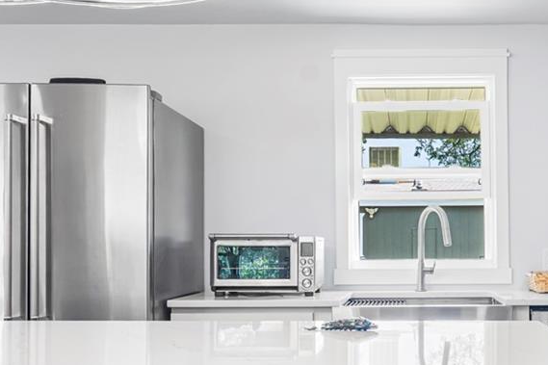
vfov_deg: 28.5
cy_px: 274
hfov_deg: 41.9
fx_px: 706
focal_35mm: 46
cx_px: 360
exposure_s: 1/3
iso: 320
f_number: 7.1
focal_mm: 16.5
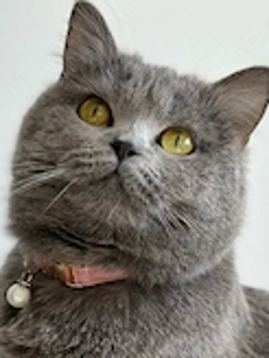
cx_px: 118
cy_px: 413
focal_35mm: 117
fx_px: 1212
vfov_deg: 16.2
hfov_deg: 12.7
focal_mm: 6.86
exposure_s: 1/215
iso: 80
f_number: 1.78
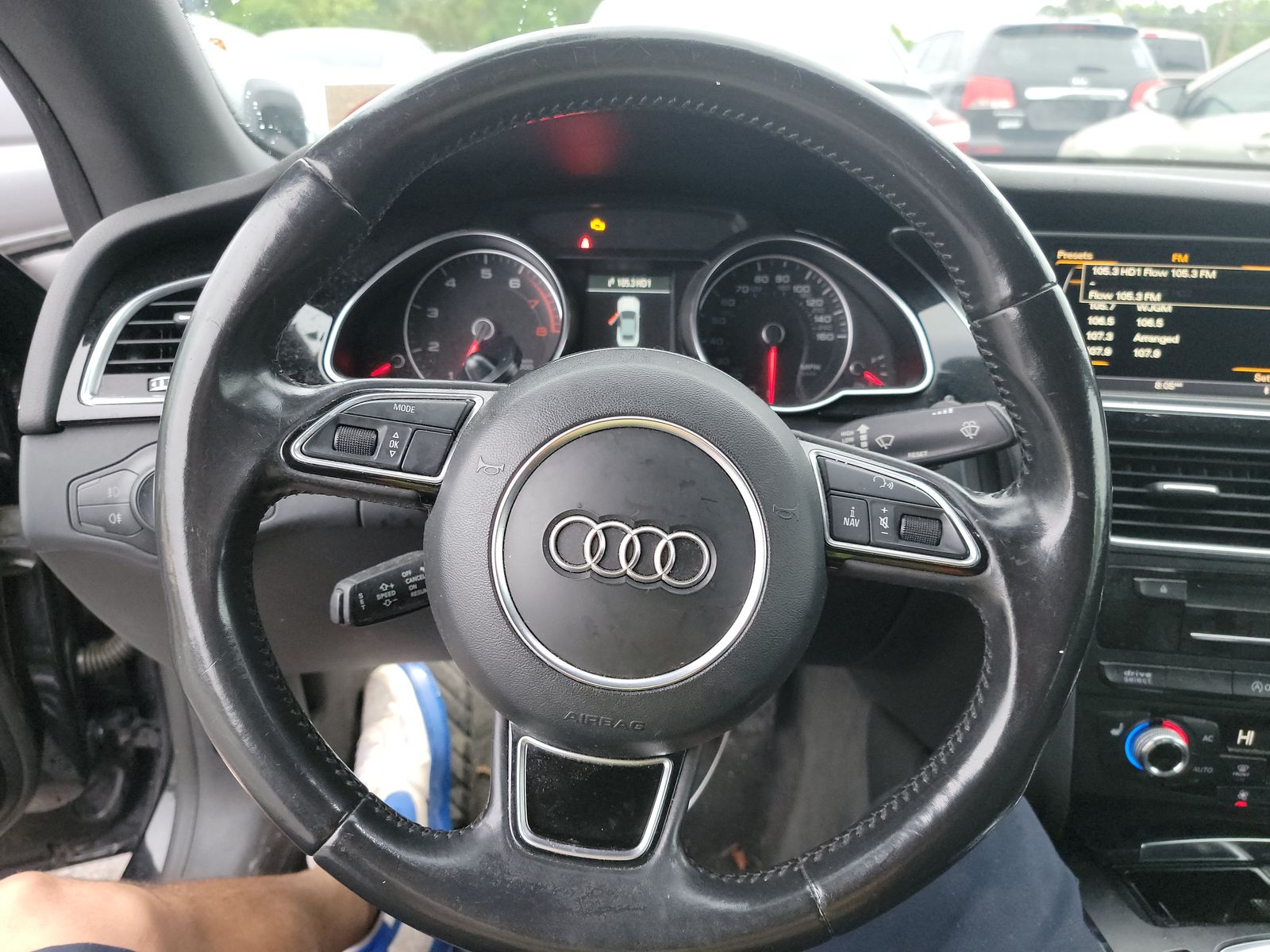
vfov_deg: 56.8
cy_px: 476
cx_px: 635
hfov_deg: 71.6
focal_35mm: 24
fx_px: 881
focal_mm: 6.7
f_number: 1.8
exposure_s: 1/60
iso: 1003
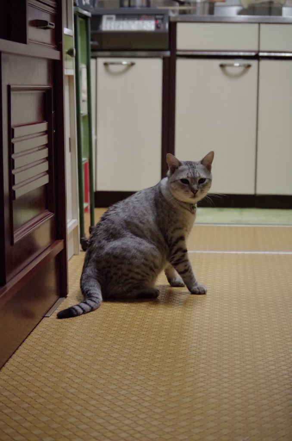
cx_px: 146
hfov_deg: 18.1
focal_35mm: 75
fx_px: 917
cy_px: 220
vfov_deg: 27.0
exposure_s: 1/100
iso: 3200
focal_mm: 50
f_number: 4
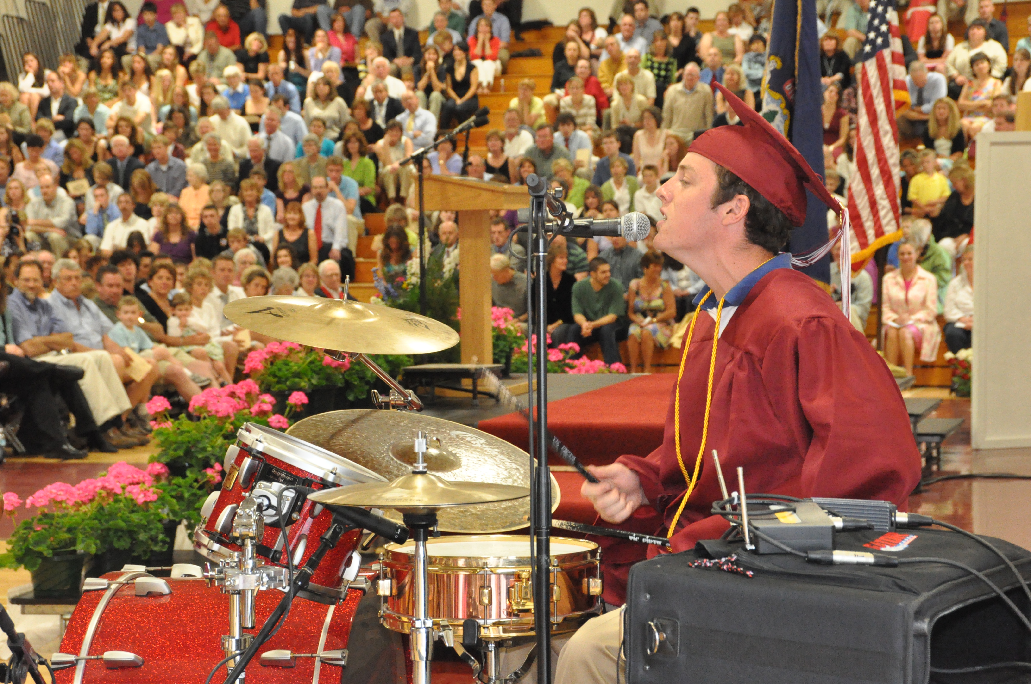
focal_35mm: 84
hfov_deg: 24.2
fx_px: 2403
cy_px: 342
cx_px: 516
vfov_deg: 16.2
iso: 3200
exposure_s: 1/60
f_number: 8
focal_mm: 56
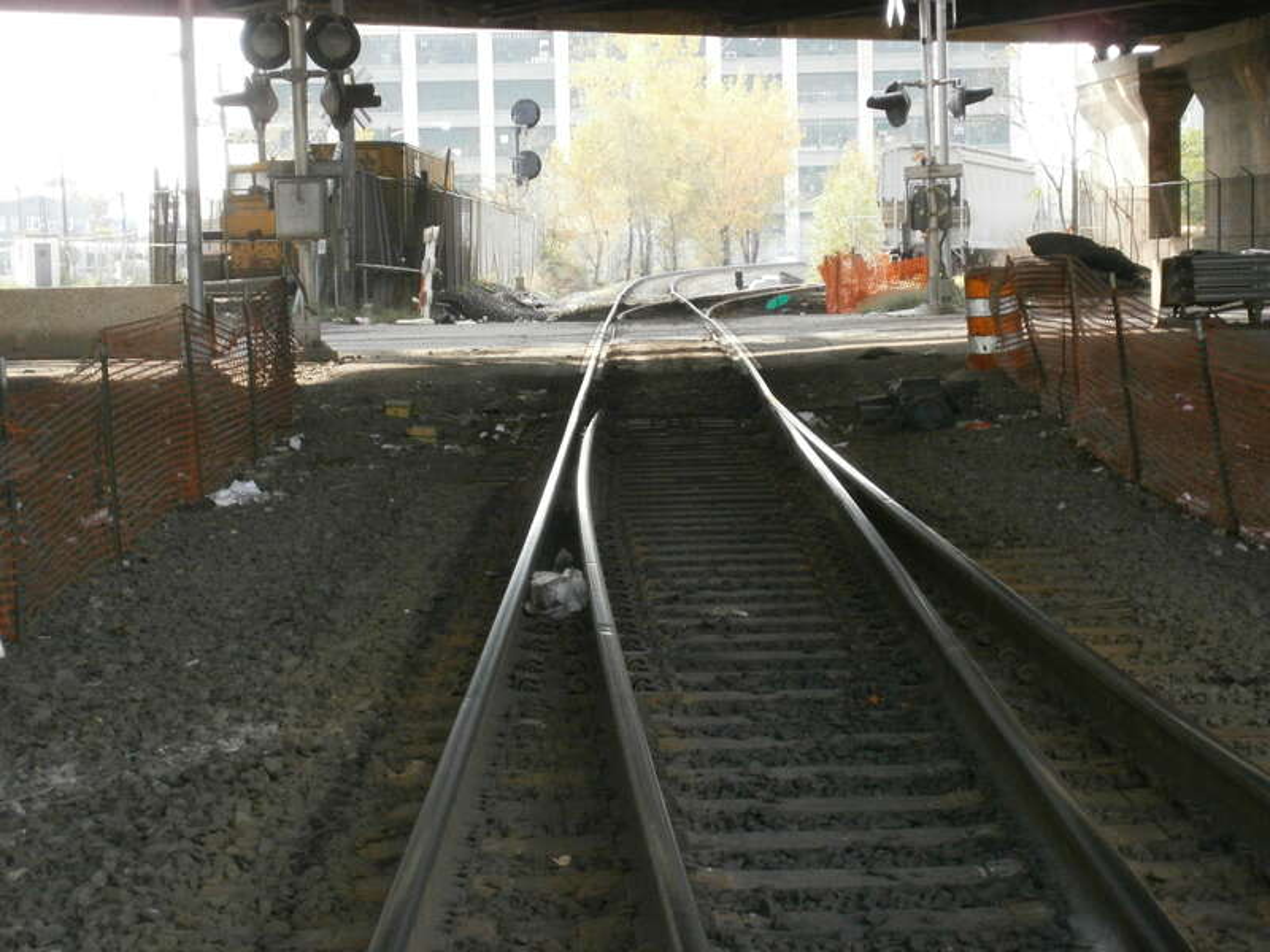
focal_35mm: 87
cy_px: 476
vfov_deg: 17.0
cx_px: 635
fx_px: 3192
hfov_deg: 22.5
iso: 400
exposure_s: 1/250
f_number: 4.9
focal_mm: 15.4
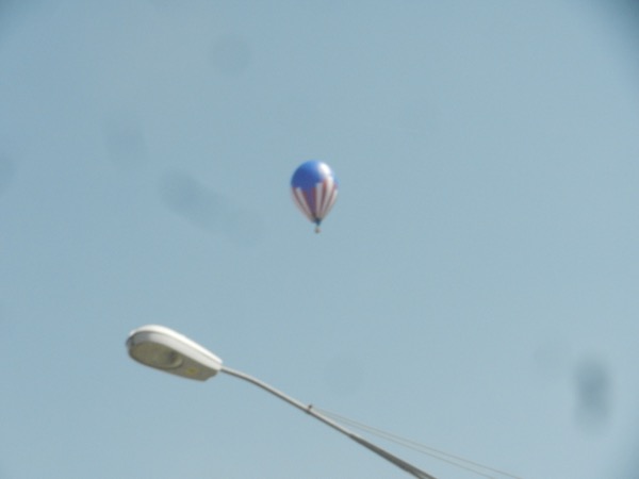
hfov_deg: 18.5
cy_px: 240
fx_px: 1957
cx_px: 320
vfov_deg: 14.0
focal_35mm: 106
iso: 640
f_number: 5
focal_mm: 19.1
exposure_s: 1/60
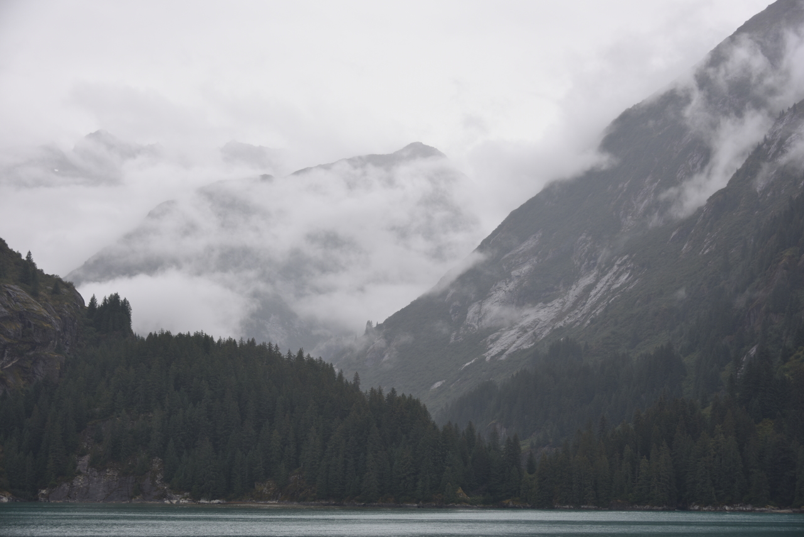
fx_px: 1385
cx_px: 402
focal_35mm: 62
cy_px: 268
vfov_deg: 21.9
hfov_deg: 32.4
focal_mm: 62
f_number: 5.6
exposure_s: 1/125
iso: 100
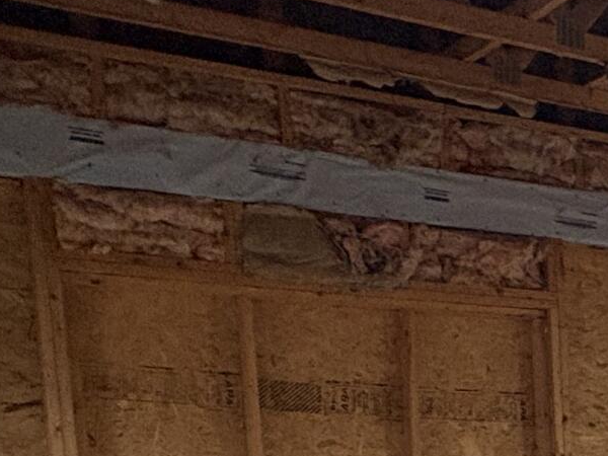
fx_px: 1229
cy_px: 606
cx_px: 939
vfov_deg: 19.3
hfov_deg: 22.3
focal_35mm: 70
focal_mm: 2.22
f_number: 2.2
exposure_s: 1/60
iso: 400
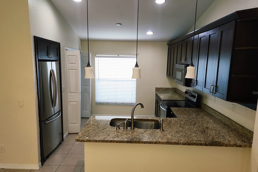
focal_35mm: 27
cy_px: 93
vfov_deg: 47.9
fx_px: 193
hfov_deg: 67.4
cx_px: 124
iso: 250
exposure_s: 1/120
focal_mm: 5.4
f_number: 1.8
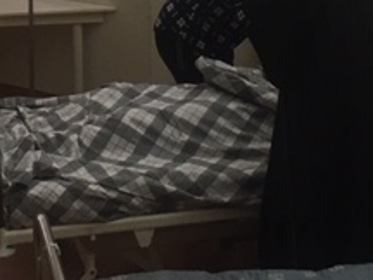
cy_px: -69
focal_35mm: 86
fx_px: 927
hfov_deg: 22.5
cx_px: 83
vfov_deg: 16.4
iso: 100
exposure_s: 1/33
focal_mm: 4.15
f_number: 2.2
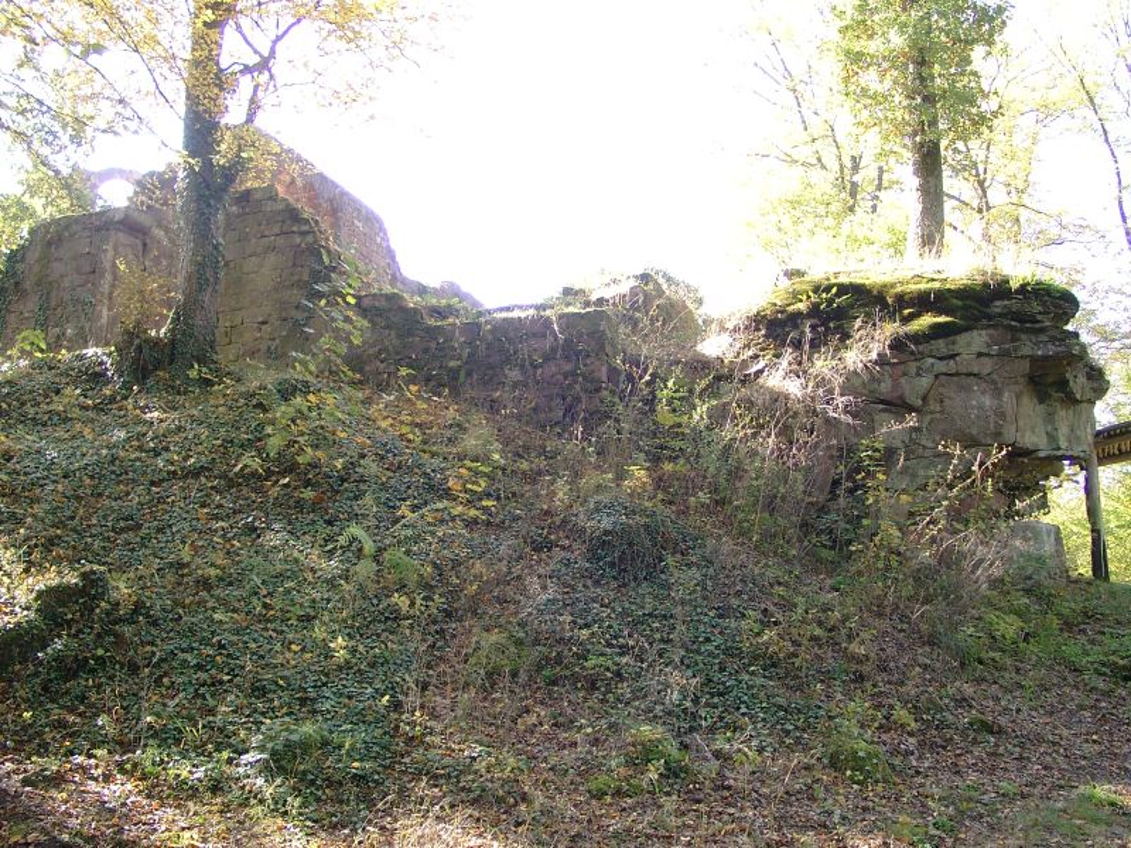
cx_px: 566
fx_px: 1111
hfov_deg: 54.0
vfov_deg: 41.8
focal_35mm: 34
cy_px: 424
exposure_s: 1/93.6
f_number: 2
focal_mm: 7.13
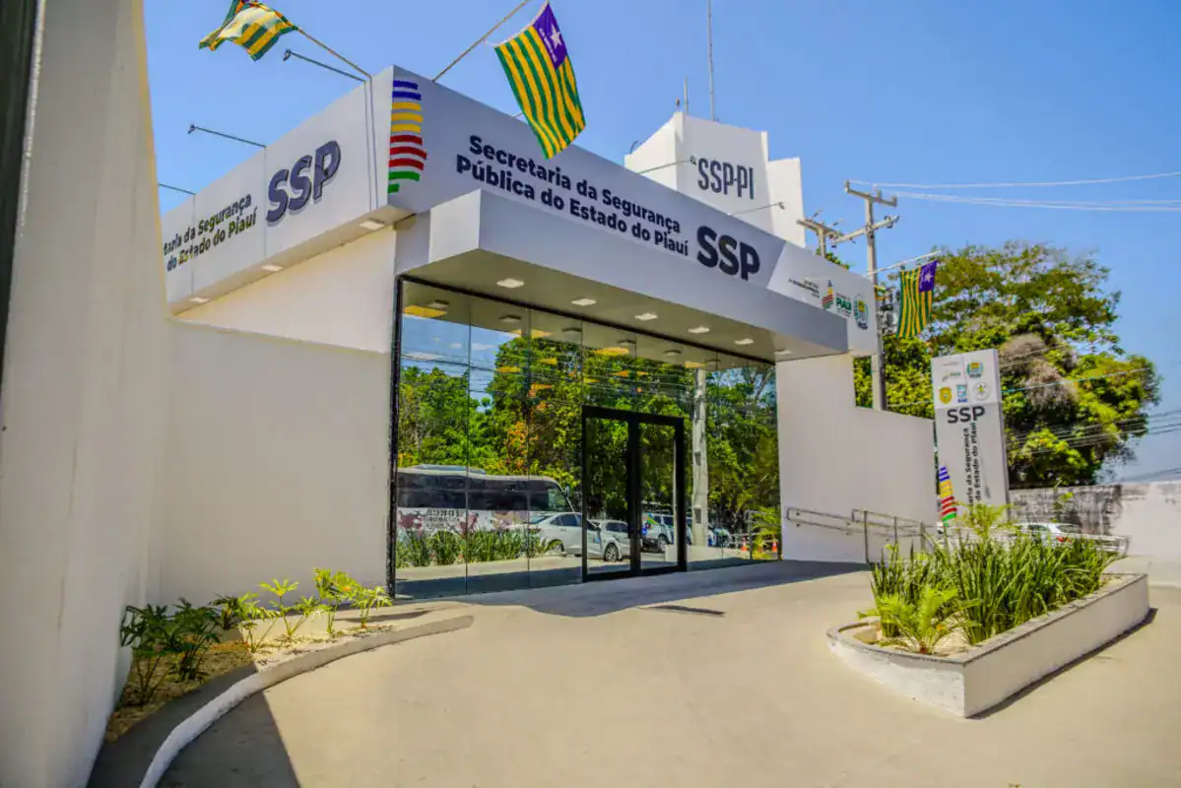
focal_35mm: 24
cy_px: 394
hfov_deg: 73.7
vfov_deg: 53.2
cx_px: 590
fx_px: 787
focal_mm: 24
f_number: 5
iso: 100
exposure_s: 1/640
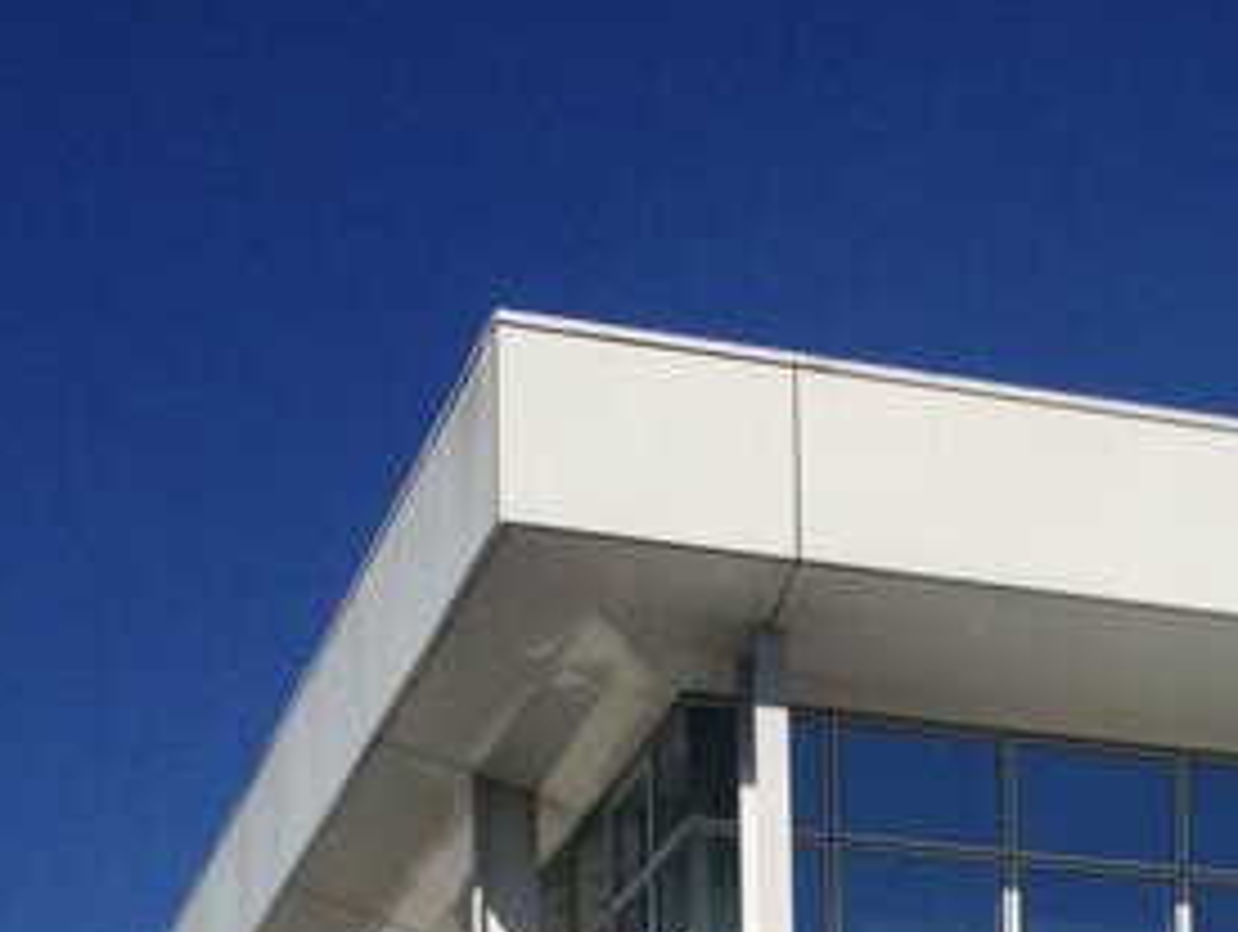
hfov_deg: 15.7
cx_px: 1355
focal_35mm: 122
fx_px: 4369
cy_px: 1463
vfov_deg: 11.6
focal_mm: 4.28
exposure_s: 1/5025
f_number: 2.4
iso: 50
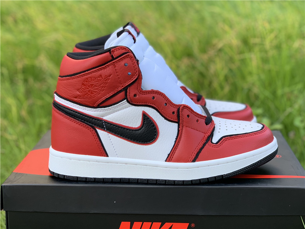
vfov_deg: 28.0
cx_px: 152
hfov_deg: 36.8
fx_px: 458
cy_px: 114
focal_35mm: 52
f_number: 2.4
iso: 32
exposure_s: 1/122
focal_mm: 6
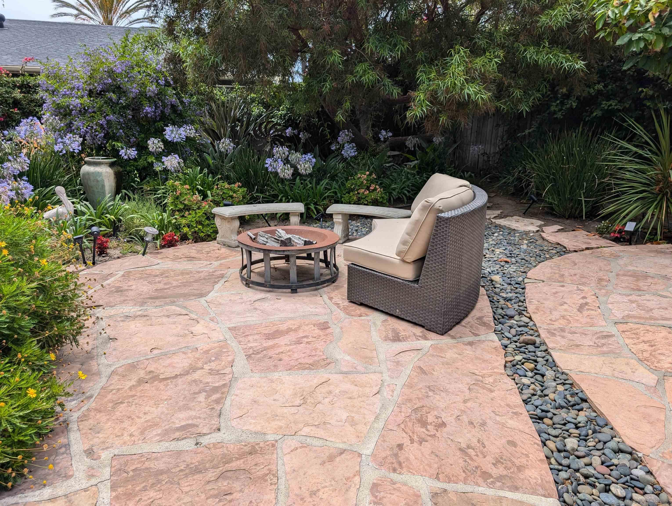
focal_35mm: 24
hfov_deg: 71.5
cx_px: 336
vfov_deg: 56.9
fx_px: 467
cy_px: 253
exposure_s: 1/648
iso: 18
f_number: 1.68
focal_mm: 6.9
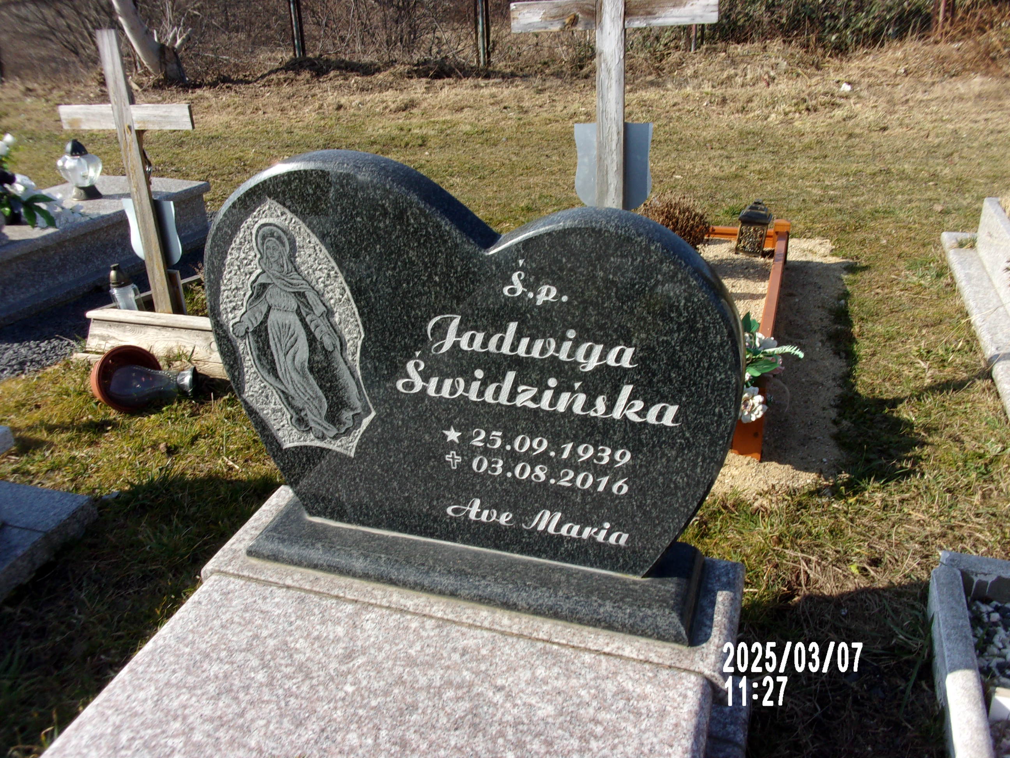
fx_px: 817
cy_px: 379
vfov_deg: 49.7
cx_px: 505
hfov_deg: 63.4
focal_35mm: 28
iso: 80
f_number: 10.8
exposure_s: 1/70
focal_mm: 5.1
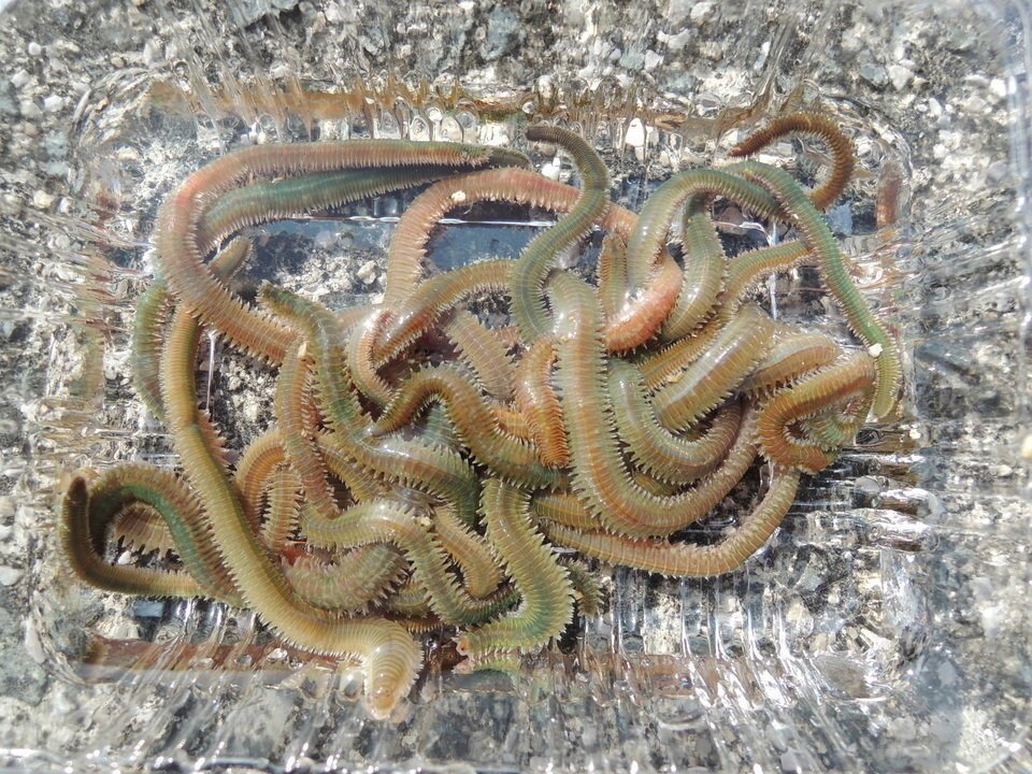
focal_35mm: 24
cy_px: 387
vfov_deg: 56.8
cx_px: 516
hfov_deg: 71.6
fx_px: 716
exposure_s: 1/800
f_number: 2.8
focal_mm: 4.3
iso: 100
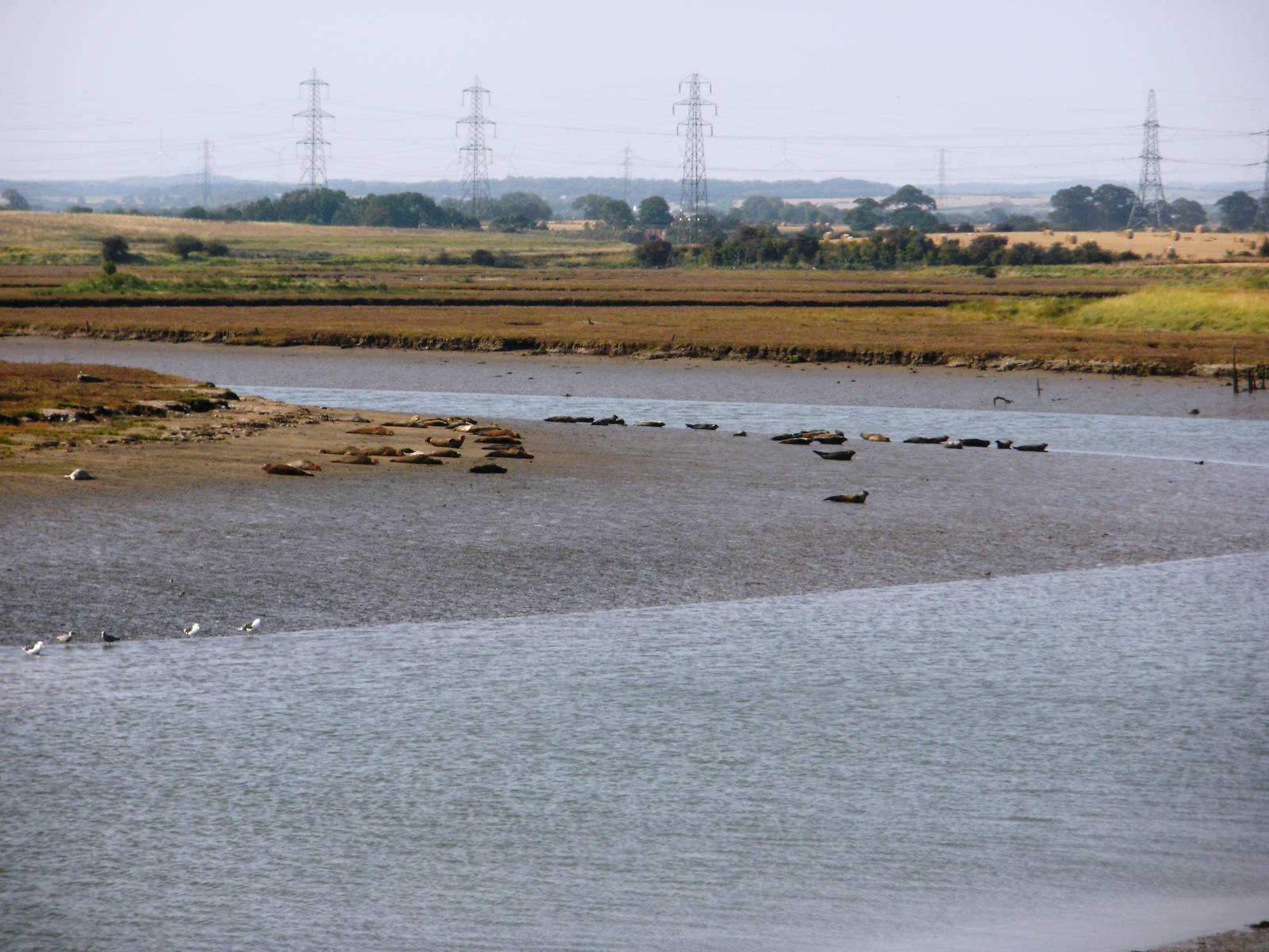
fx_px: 6599
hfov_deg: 11.0
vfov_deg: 8.2
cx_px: 634
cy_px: 476
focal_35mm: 180
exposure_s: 1/500
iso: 100
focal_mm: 31.5
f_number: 5.6
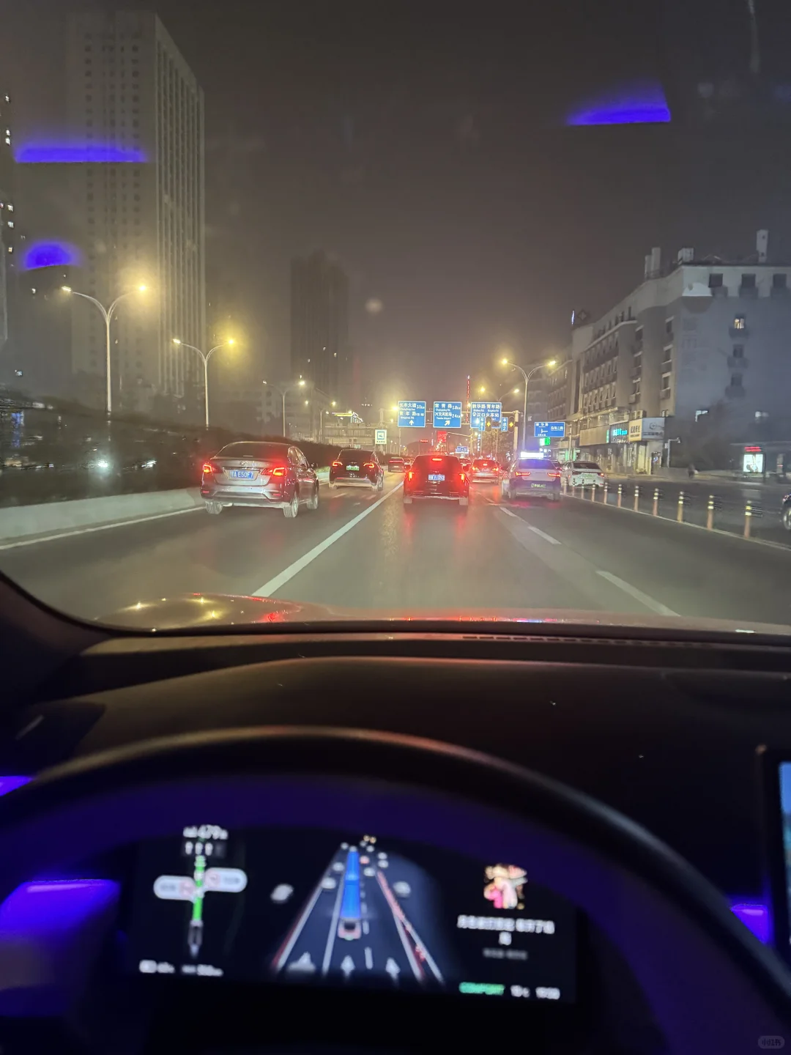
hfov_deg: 56.8
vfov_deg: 71.6
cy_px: 528
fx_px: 731
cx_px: 396
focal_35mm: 24
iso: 800
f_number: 1.78
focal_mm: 6.76
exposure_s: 1/30
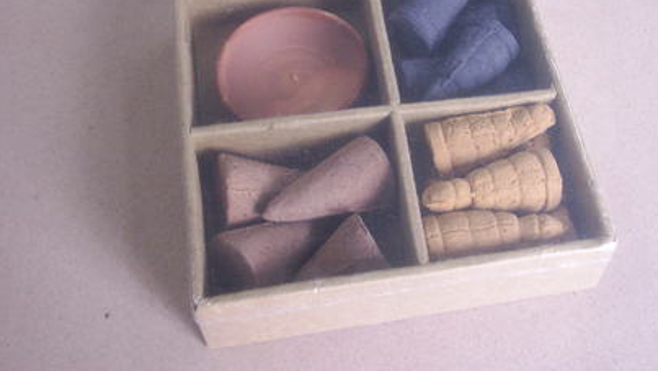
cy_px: 130
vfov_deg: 23.9
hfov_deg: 41.1
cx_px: 393
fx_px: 873
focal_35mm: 50
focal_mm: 7.7
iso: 100
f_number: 3.5
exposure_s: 1/13
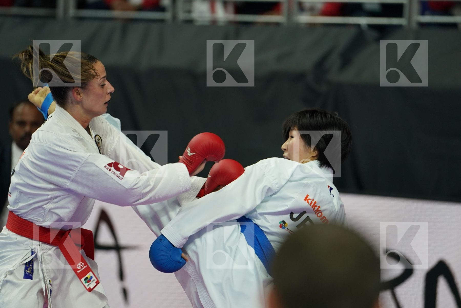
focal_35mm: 300
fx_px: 3841
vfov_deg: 4.6
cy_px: 154
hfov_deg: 6.9
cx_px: 230
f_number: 2.8
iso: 800
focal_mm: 200
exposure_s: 1/1000
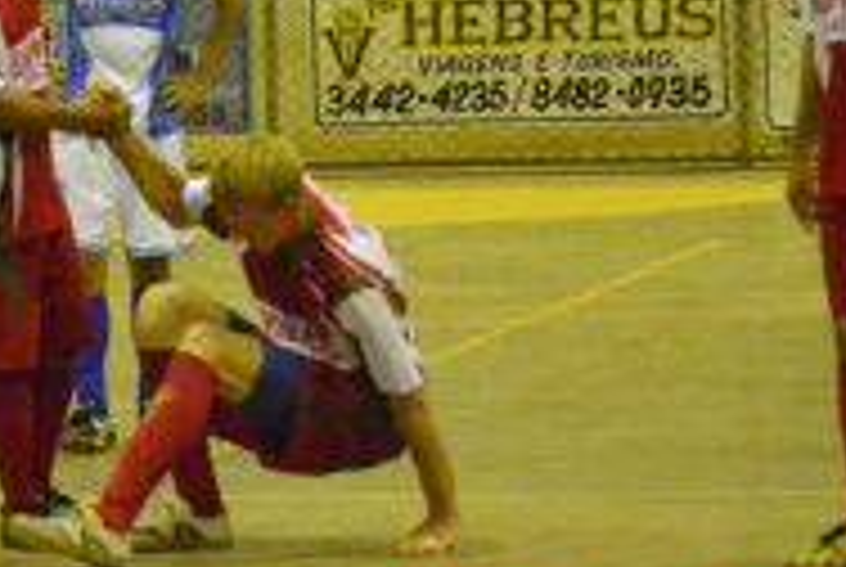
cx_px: -144
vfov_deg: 3.5
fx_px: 9368
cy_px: 146
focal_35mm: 398
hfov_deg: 5.2
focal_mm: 100
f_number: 5.6
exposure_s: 1/100
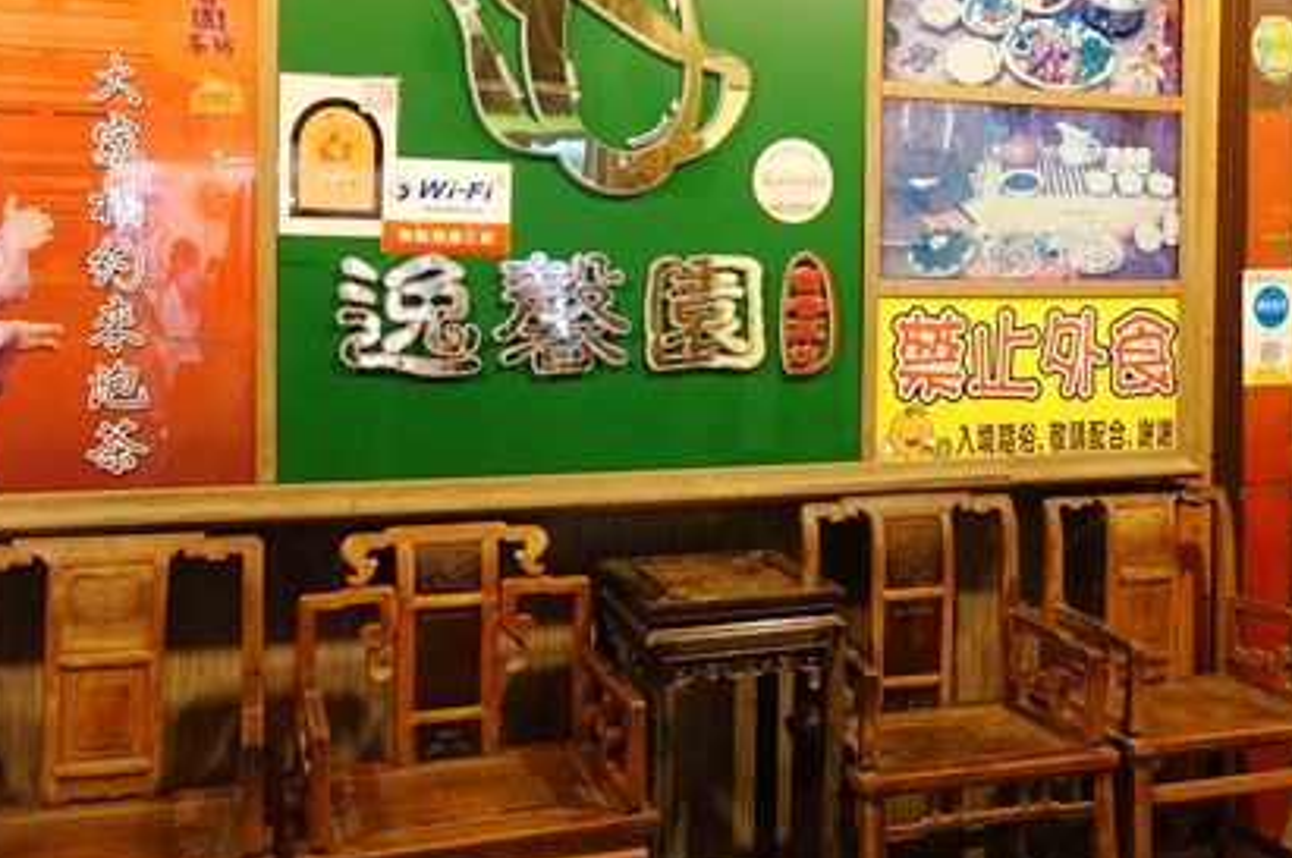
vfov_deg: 34.7
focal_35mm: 38
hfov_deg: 50.3
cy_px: 300
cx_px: 798
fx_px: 1362
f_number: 1.8
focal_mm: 8.8
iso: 640
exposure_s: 1/30
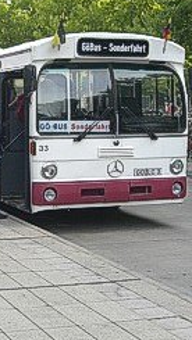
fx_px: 696
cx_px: -2
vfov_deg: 27.5
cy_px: 171
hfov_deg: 15.4
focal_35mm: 77
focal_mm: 6.3
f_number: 3.1
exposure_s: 1/250
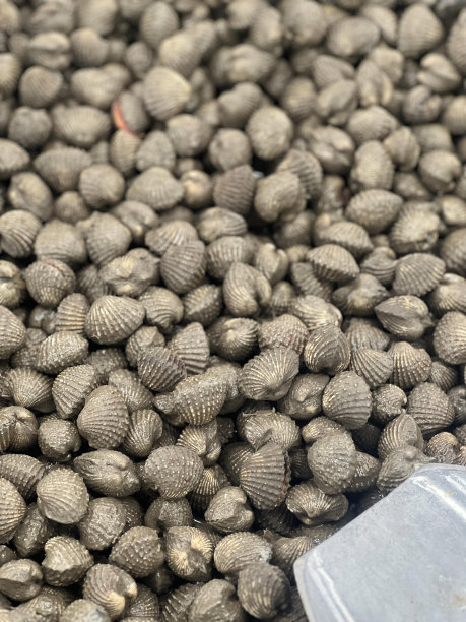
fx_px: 1382
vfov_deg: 25.3
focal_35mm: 77
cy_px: 311
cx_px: 233
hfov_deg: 19.1
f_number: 2.8
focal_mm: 9
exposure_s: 1/33
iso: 320
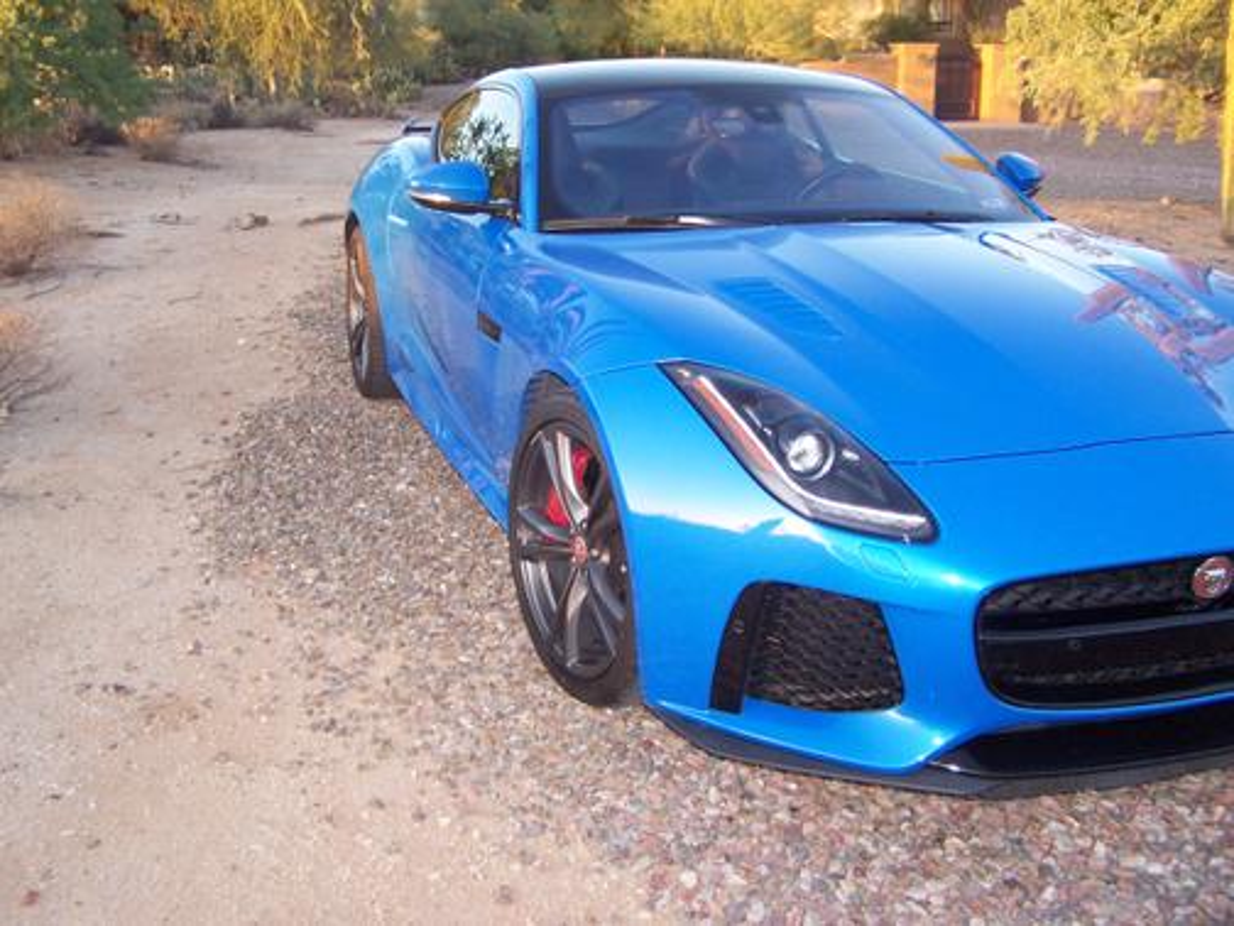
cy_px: 463
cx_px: 617
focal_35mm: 38
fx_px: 1355
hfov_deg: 49.0
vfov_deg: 37.7
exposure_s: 1/90
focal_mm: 6.3
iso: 140
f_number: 2.8
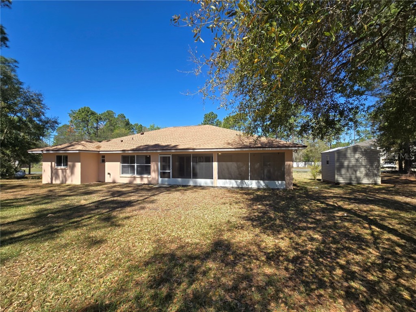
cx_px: 208
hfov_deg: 106.2
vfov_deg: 89.9
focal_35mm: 13
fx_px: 156
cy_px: 156
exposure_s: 1/1328
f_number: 2.2
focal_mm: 2.2
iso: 50
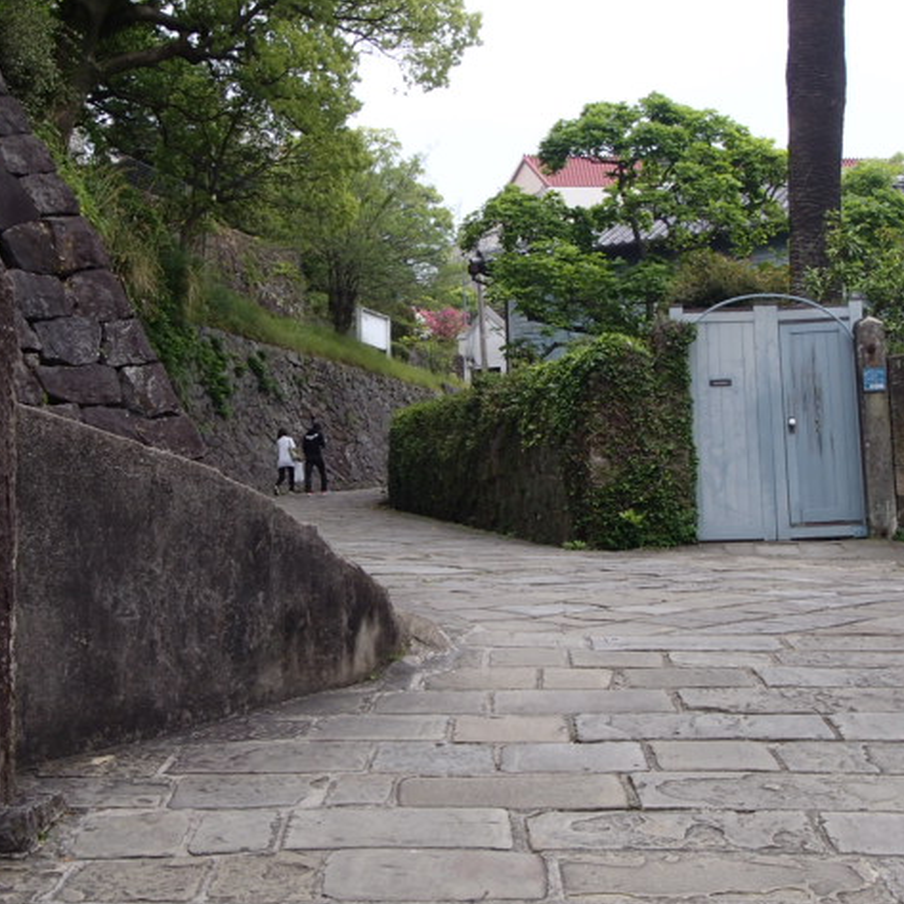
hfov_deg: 31.1
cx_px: 401
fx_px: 1625
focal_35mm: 55
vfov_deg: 31.1
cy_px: 449
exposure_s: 1/125
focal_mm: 8.25
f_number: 4.9
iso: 100
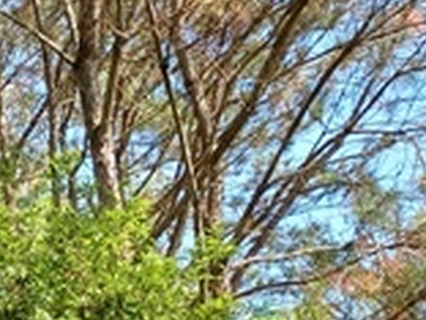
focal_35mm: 96
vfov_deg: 14.5
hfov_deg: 18.2
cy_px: 459
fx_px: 1181
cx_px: -210
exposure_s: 1/120
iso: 64
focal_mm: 4.6
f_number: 1.8
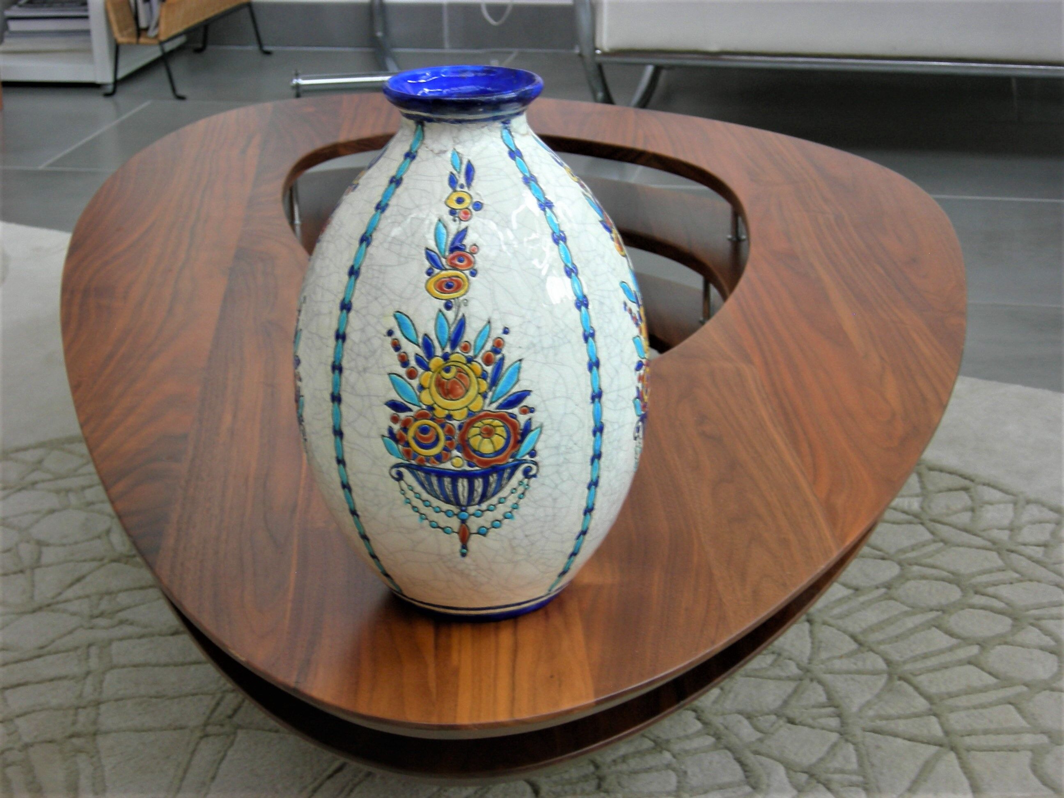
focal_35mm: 66
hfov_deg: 29.4
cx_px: 532
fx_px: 2029
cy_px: 399
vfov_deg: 22.3
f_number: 3.5
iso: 64
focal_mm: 13.7
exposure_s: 1/8.6
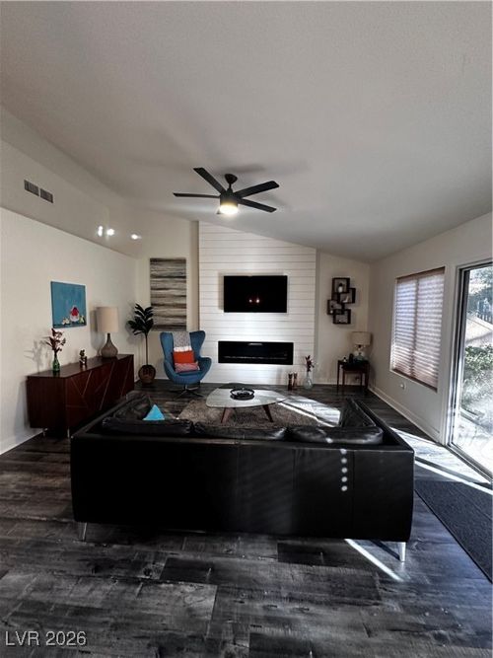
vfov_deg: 102.1
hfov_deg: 85.7
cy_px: 329
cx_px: 246
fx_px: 266
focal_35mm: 14
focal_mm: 2.22
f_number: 2.2
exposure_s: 1/60
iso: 320
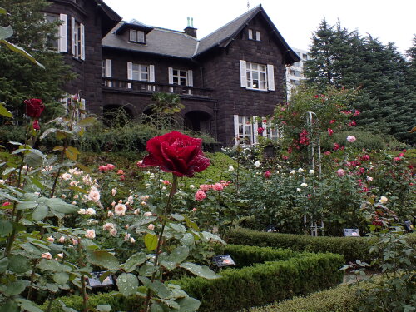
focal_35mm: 30
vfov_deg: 46.8
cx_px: 208
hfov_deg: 60.0
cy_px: 156
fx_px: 361
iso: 100
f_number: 3.2
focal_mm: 5.4
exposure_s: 1/250
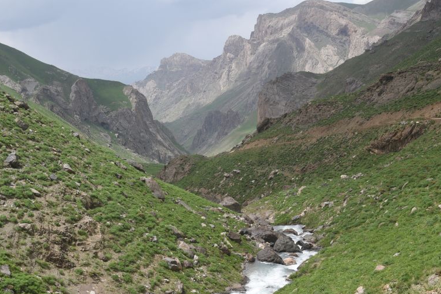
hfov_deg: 23.6
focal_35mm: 86
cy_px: 196
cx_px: 171
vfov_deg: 15.9
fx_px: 1053
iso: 160
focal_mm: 50
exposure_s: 1/160
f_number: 11
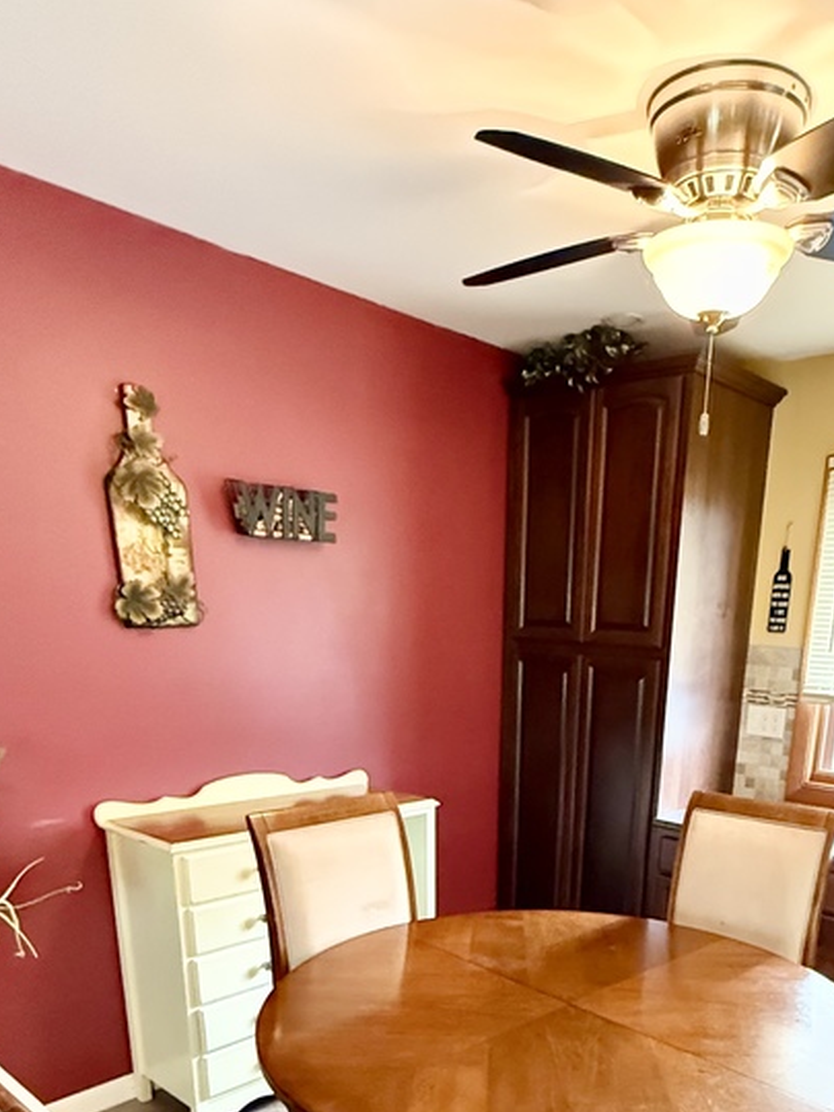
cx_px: 542
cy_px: 912
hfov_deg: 49.1
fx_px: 899
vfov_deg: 57.9
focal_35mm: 28
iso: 1250
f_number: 2.2
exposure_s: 1/60
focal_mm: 2.22
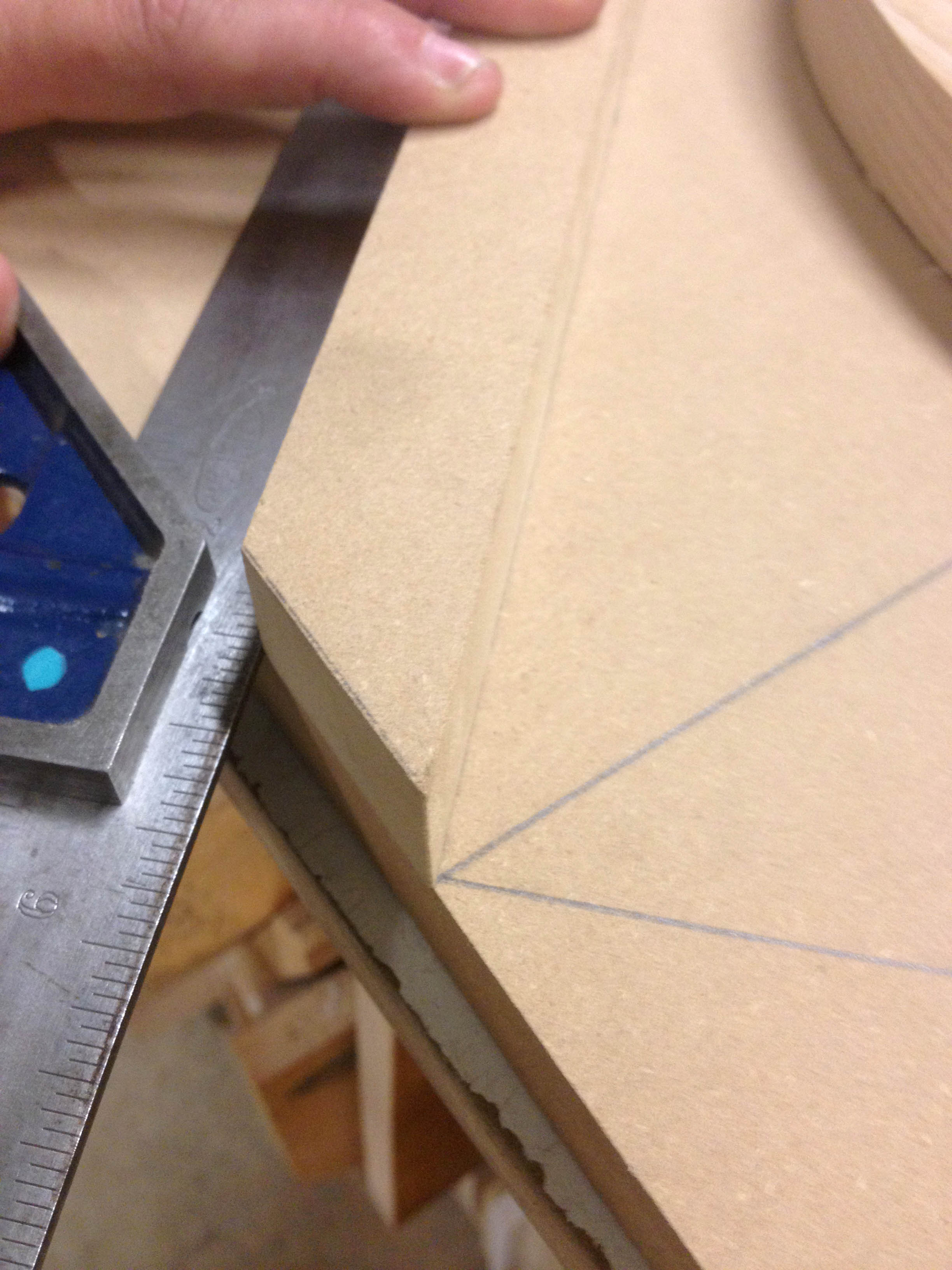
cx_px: 476
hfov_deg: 40.7
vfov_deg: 52.6
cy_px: 635
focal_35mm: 35
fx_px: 1283
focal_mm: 4.28
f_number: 2.4
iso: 160
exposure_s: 1/20
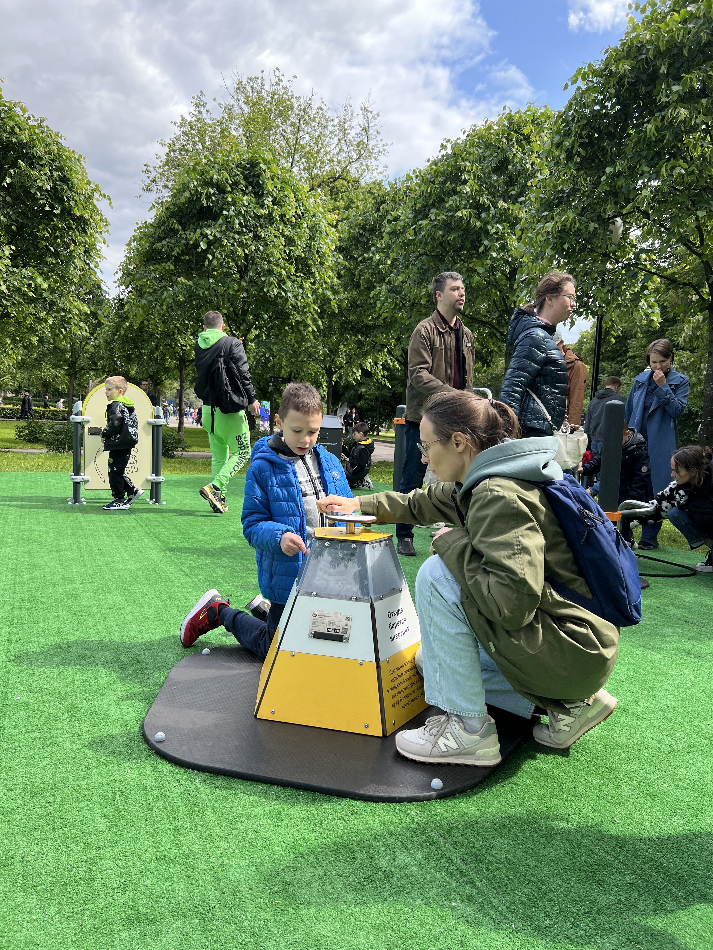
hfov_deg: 53.1
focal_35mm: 26
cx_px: 356
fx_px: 714
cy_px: 475
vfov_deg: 67.3
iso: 50
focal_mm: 5.7
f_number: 1.5
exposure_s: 1/1068
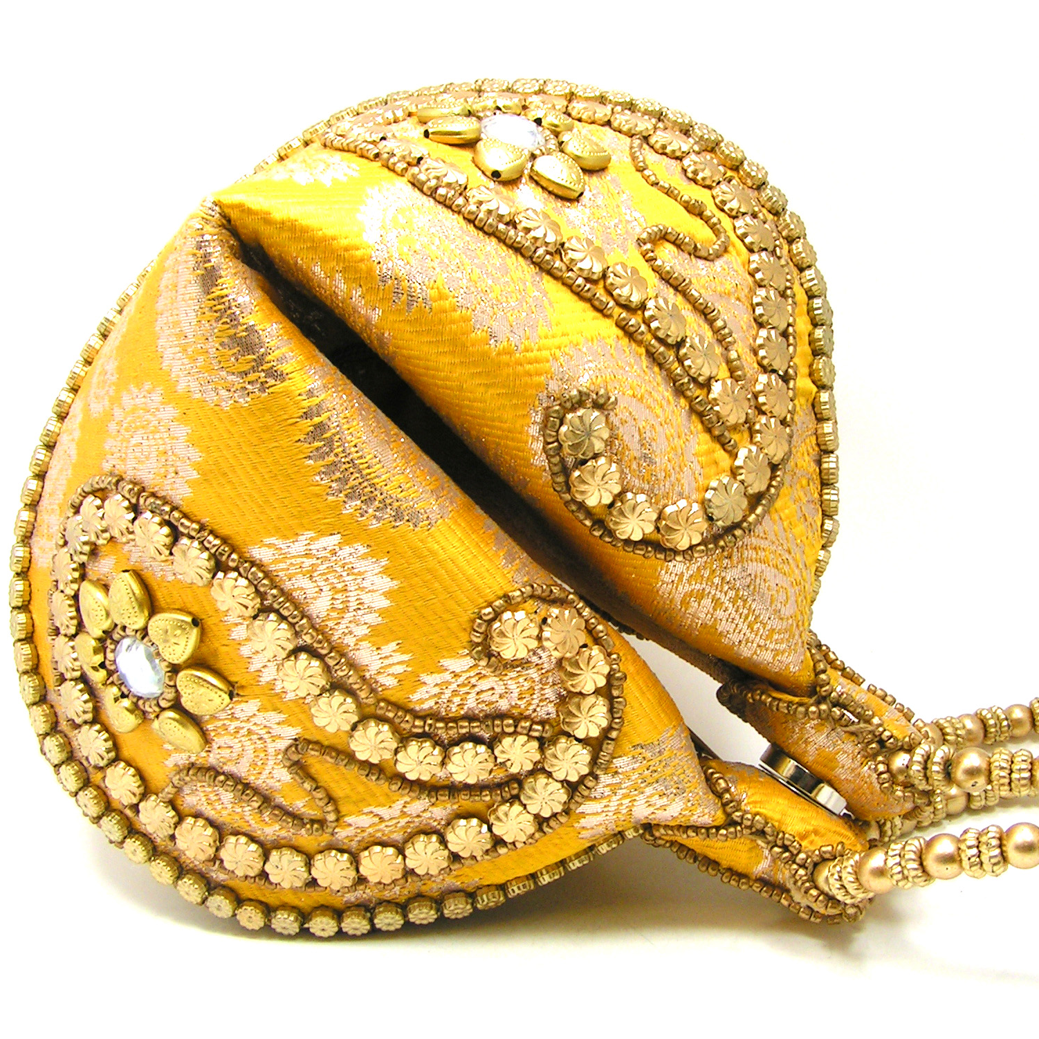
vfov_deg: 36.1
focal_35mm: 47
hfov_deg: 35.9
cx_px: 616
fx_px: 1596
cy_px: 526
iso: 50
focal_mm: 6
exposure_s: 1/100
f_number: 4.5
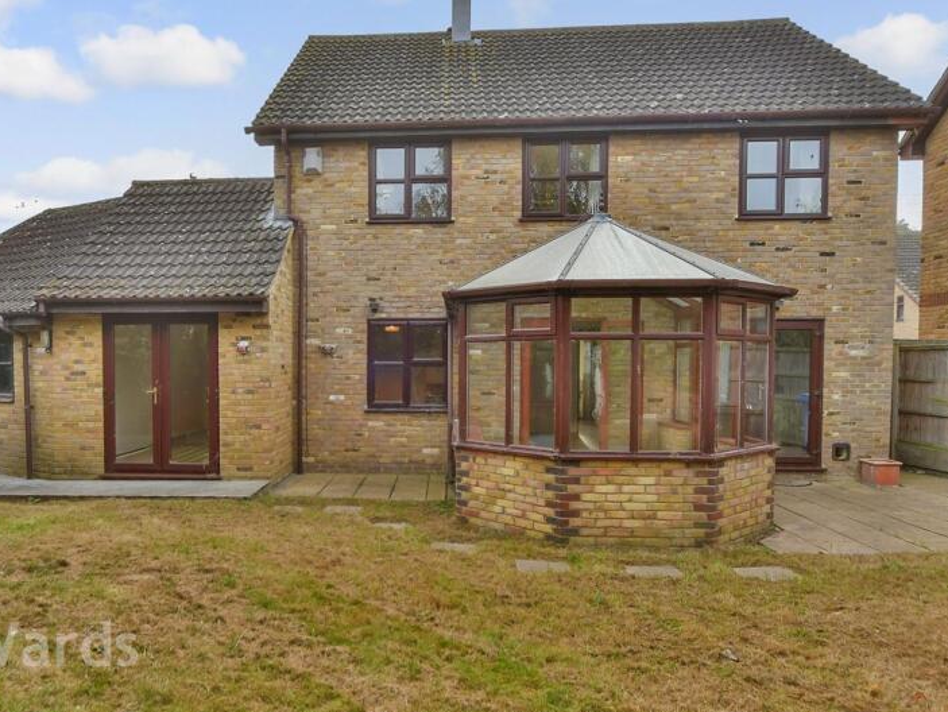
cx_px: 353
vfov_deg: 63.4
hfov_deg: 77.5
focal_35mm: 21
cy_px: 330
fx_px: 575
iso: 500
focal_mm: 10
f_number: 6.3
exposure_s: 1/160
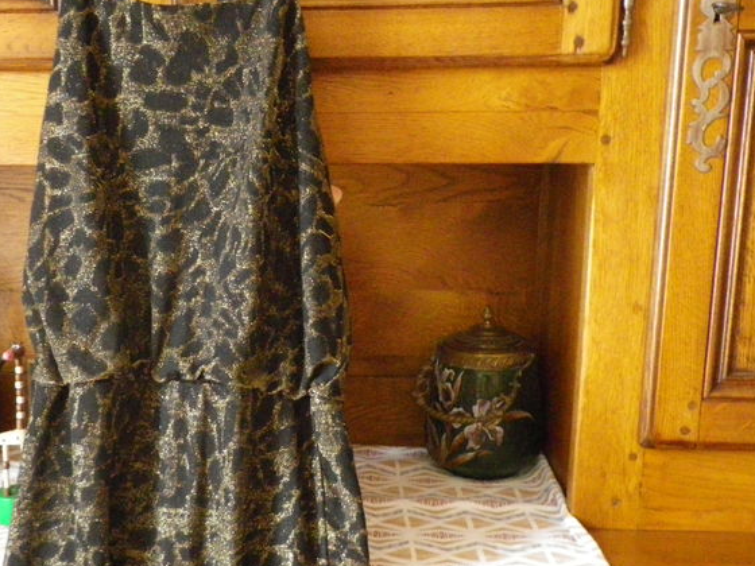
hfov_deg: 37.8
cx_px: 252
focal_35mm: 50
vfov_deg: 28.9
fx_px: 1091
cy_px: 388
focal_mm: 4.9
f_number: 2.6
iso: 800
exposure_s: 1/25
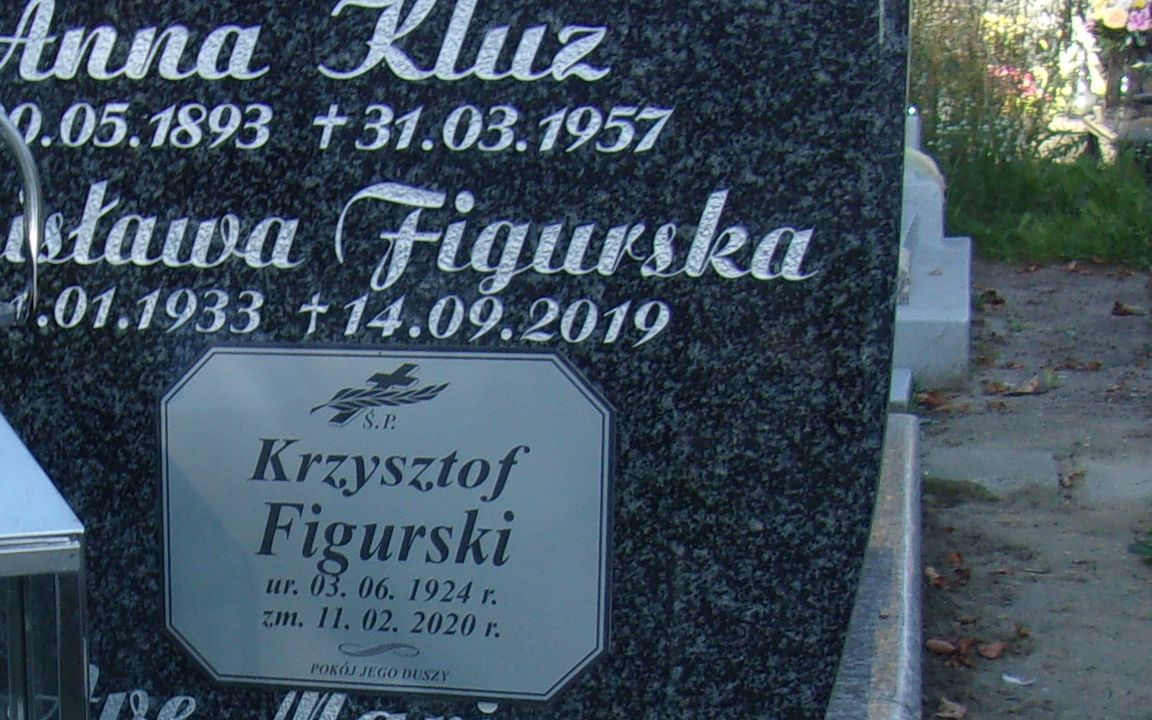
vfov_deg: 16.3
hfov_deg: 25.7
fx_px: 2480
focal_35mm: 79
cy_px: 625
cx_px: 216
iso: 80
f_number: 3
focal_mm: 4.9
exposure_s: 1/180
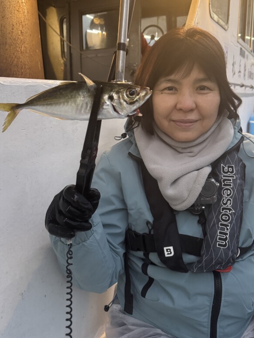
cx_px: 118
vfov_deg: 58.1
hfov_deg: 45.4
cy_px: 147
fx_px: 303
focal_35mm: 31
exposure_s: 1/54
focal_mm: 6.76
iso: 800
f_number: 1.78
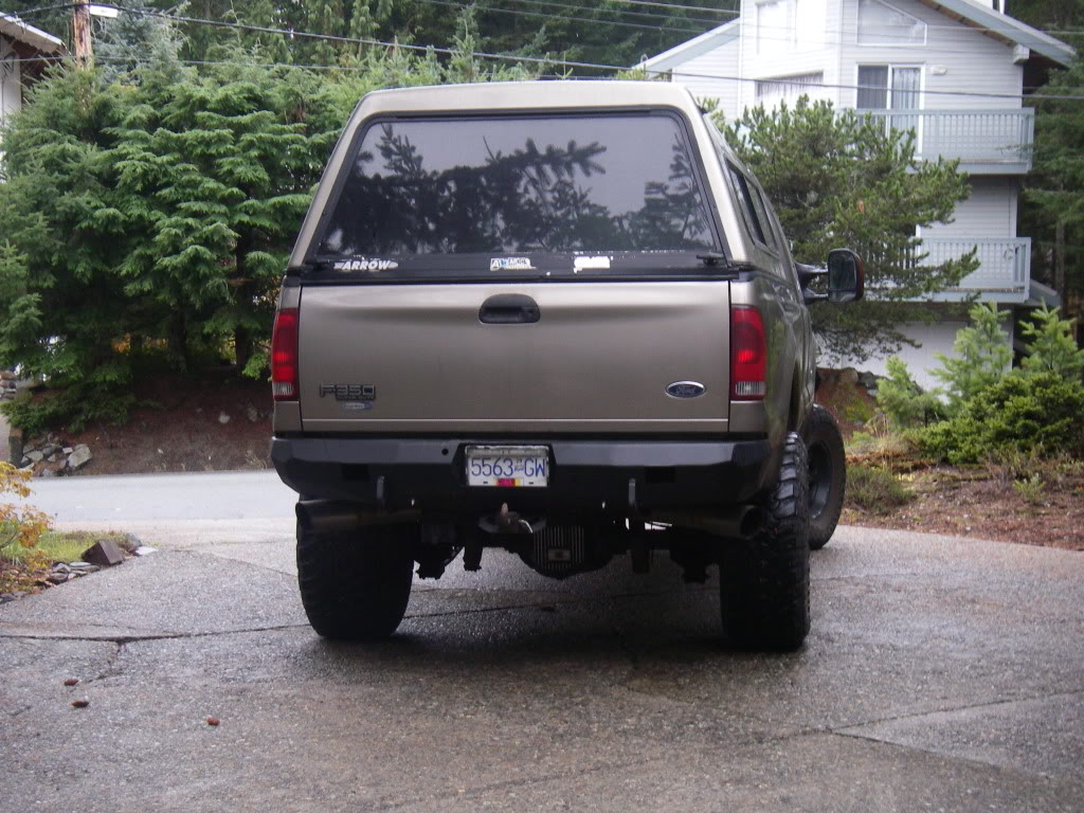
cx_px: 542
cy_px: 406
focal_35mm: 63
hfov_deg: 30.7
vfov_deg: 23.3
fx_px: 1973
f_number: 3.7
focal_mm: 10.5
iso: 160
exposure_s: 1/20
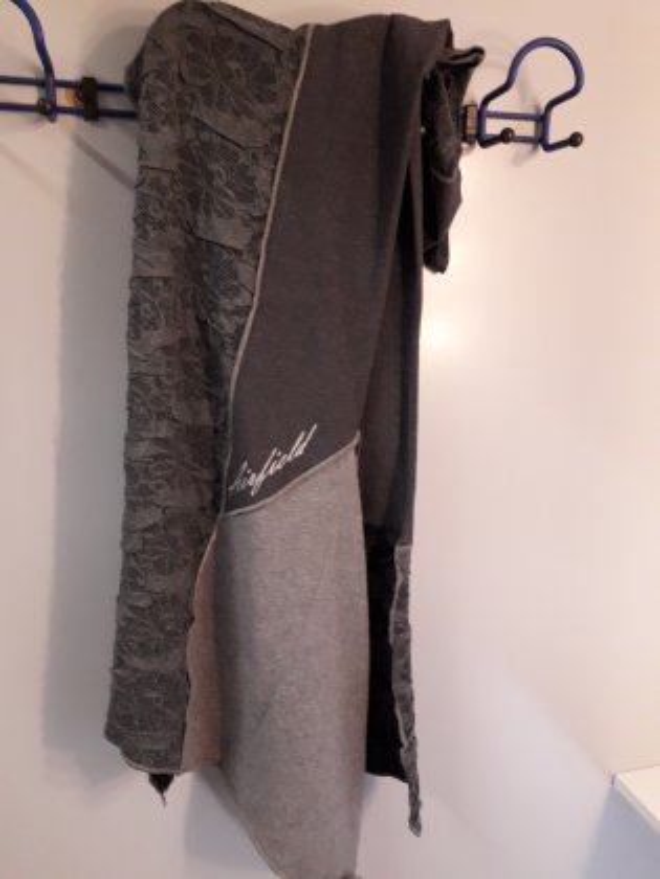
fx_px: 686
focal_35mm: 27
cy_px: 440
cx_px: 330
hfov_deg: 51.4
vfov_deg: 65.3
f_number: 1.9
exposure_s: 1/25
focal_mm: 3.6
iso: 250
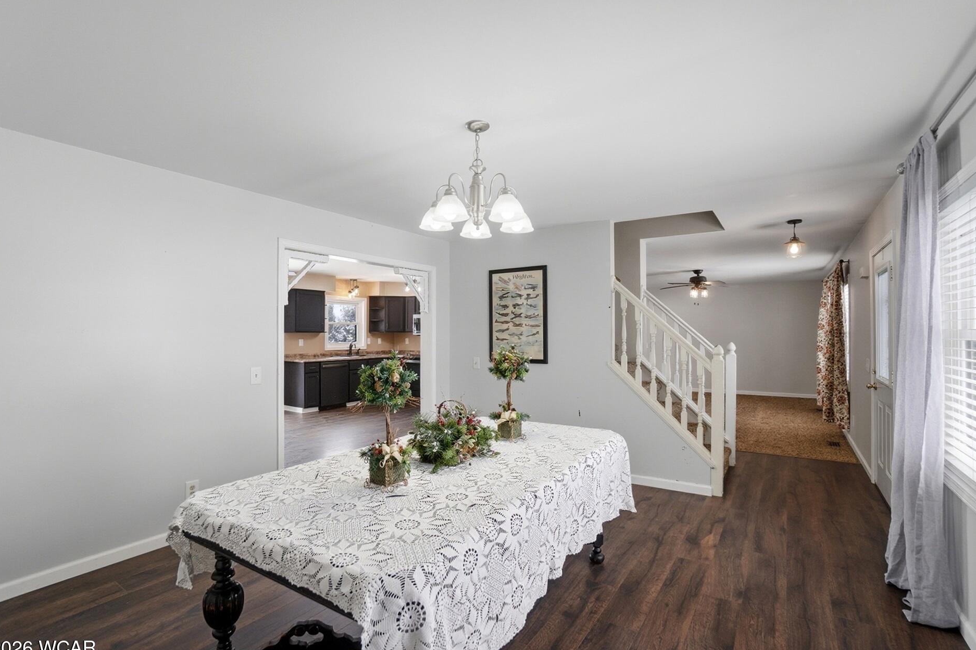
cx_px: 494
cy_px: 334
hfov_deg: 96.7
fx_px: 434
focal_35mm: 16
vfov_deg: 73.7
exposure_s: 1/500
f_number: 4
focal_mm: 10
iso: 100
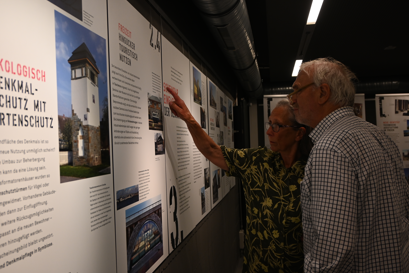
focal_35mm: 35
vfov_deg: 38.1
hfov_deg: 54.7
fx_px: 395
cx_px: 205
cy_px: 138
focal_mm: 22.5
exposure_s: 1/160
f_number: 4
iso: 400
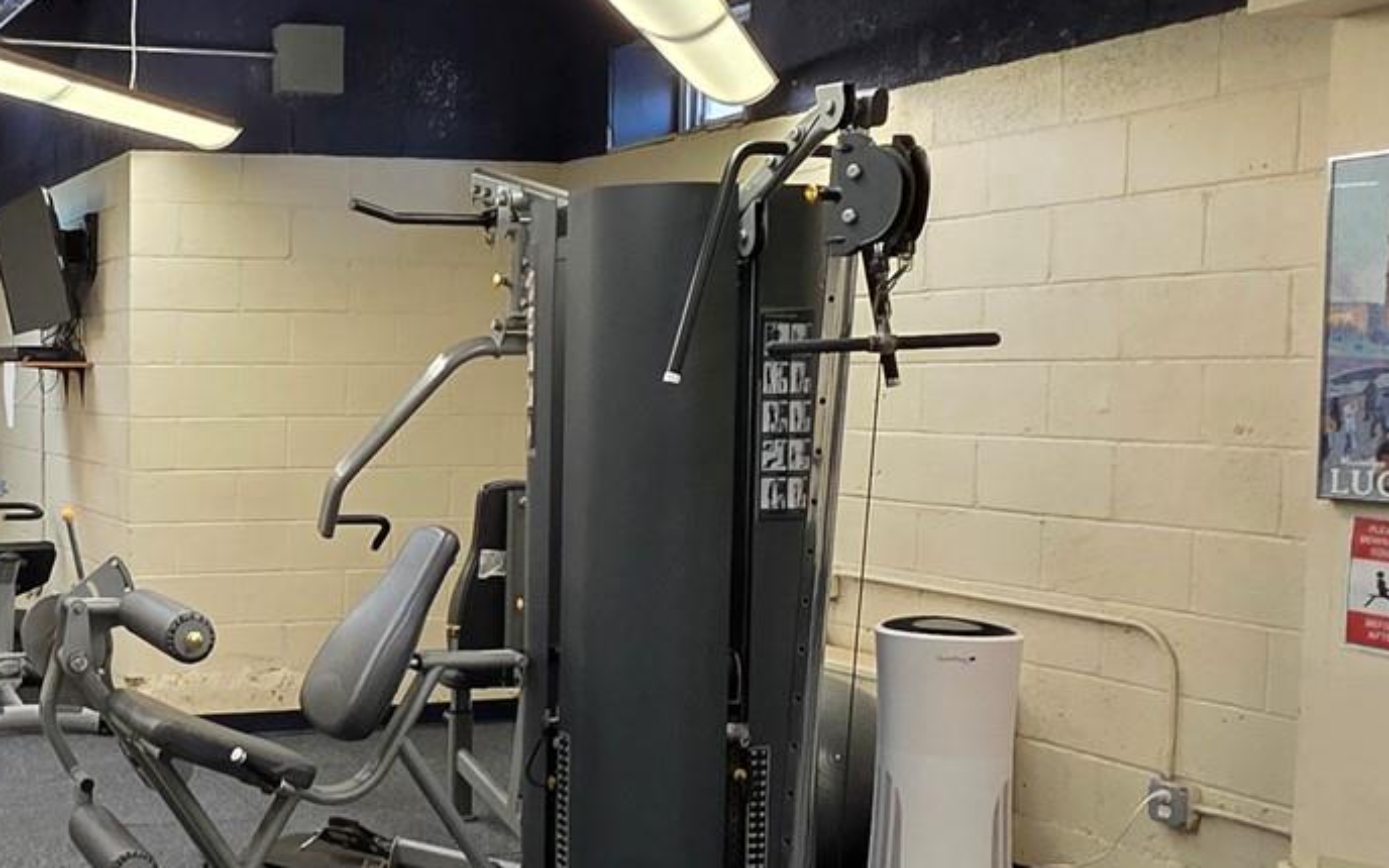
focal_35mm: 41
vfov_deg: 31.2
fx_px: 1552
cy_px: 464
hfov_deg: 43.4
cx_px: 103
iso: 250
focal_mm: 2.2
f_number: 1.9
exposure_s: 1/120
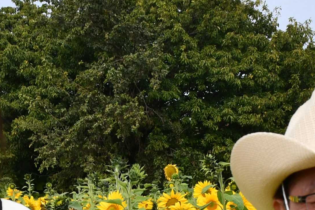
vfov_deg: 6.9
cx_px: 77
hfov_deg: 10.4
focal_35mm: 198
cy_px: 271
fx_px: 1732
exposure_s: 1/640
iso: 500
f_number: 13
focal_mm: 35
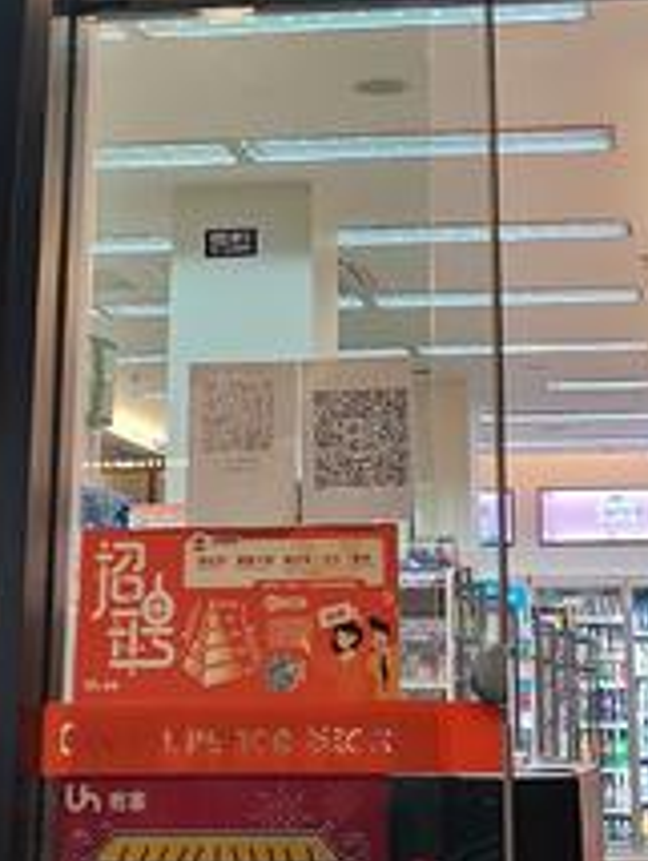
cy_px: -87
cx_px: 382
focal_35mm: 89
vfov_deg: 20.9
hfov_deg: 16.6
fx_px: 2217
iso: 100
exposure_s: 1/100
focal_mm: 4.75
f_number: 1.8
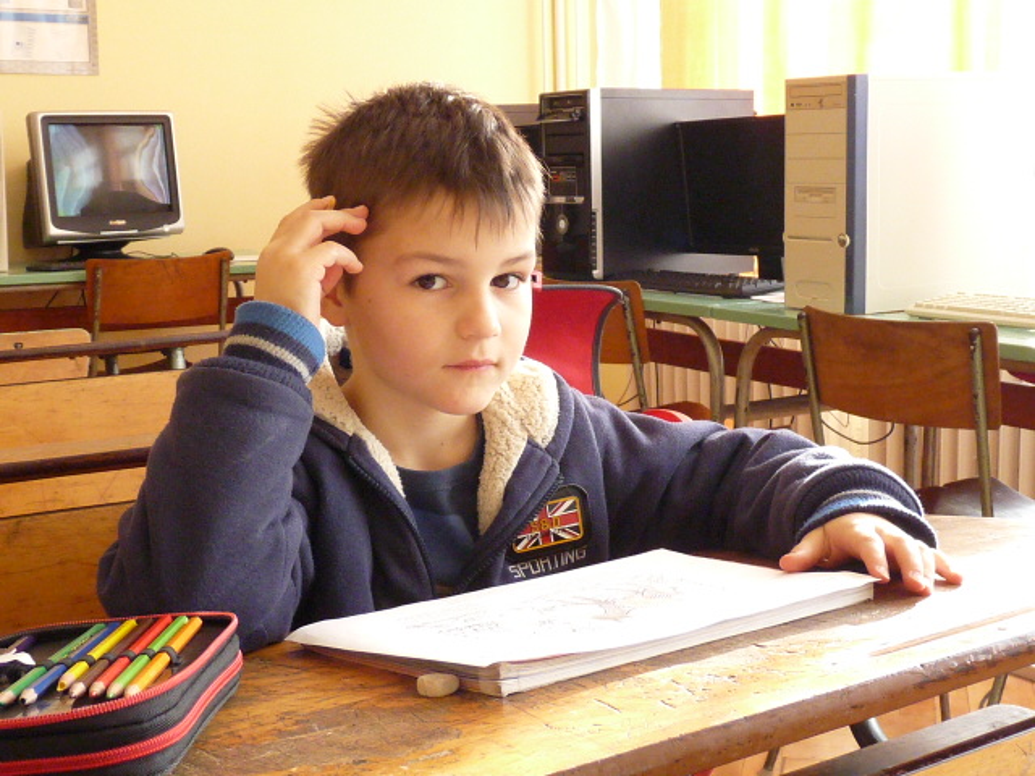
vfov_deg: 29.1
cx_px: 518
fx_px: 1495
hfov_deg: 38.2
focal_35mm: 50
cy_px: 388
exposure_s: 1/125
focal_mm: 5
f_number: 2.8
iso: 400
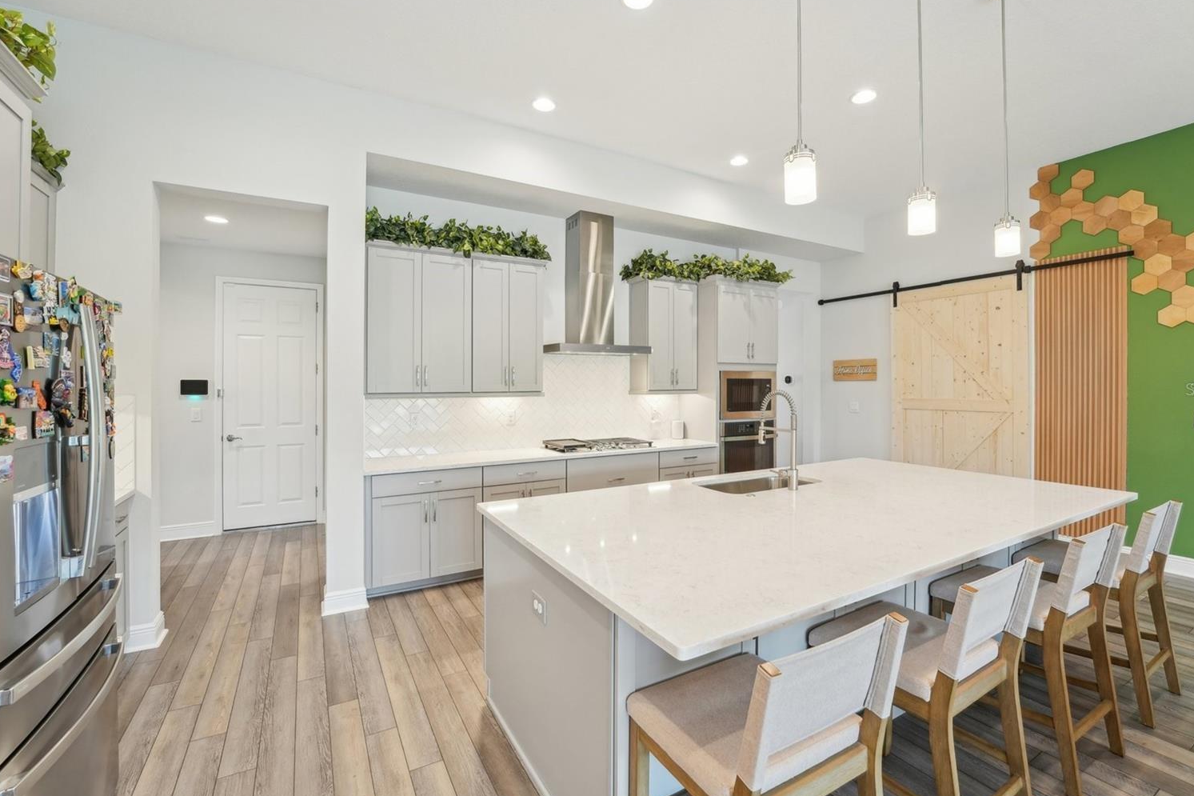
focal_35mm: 15
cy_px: 389
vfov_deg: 77.3
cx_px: 621
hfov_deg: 100.3
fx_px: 497
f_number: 8
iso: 200
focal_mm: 14
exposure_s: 1/8
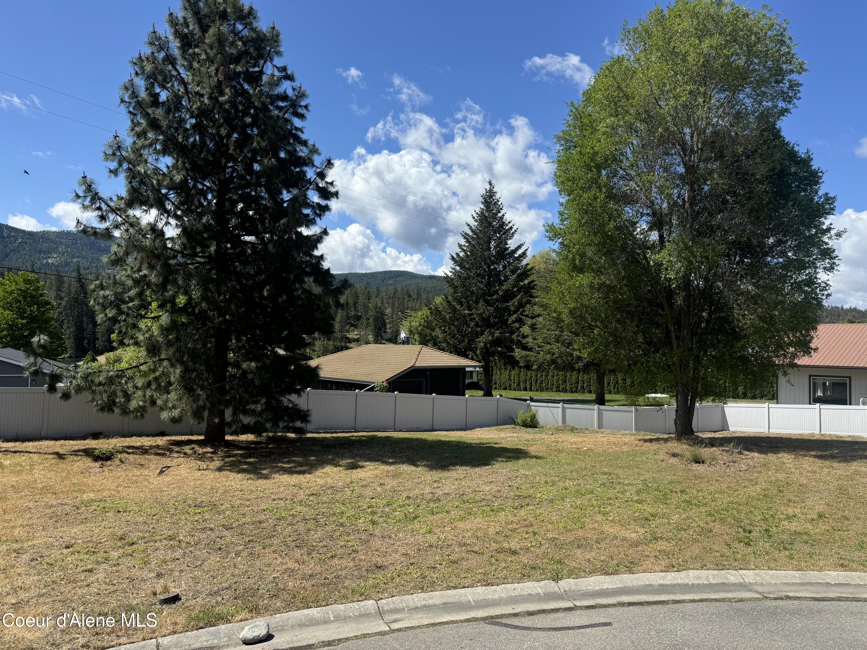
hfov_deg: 71.6
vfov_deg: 56.8
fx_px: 601
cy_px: 325
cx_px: 434
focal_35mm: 24
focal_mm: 6.76
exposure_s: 1/3802
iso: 80
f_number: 1.78
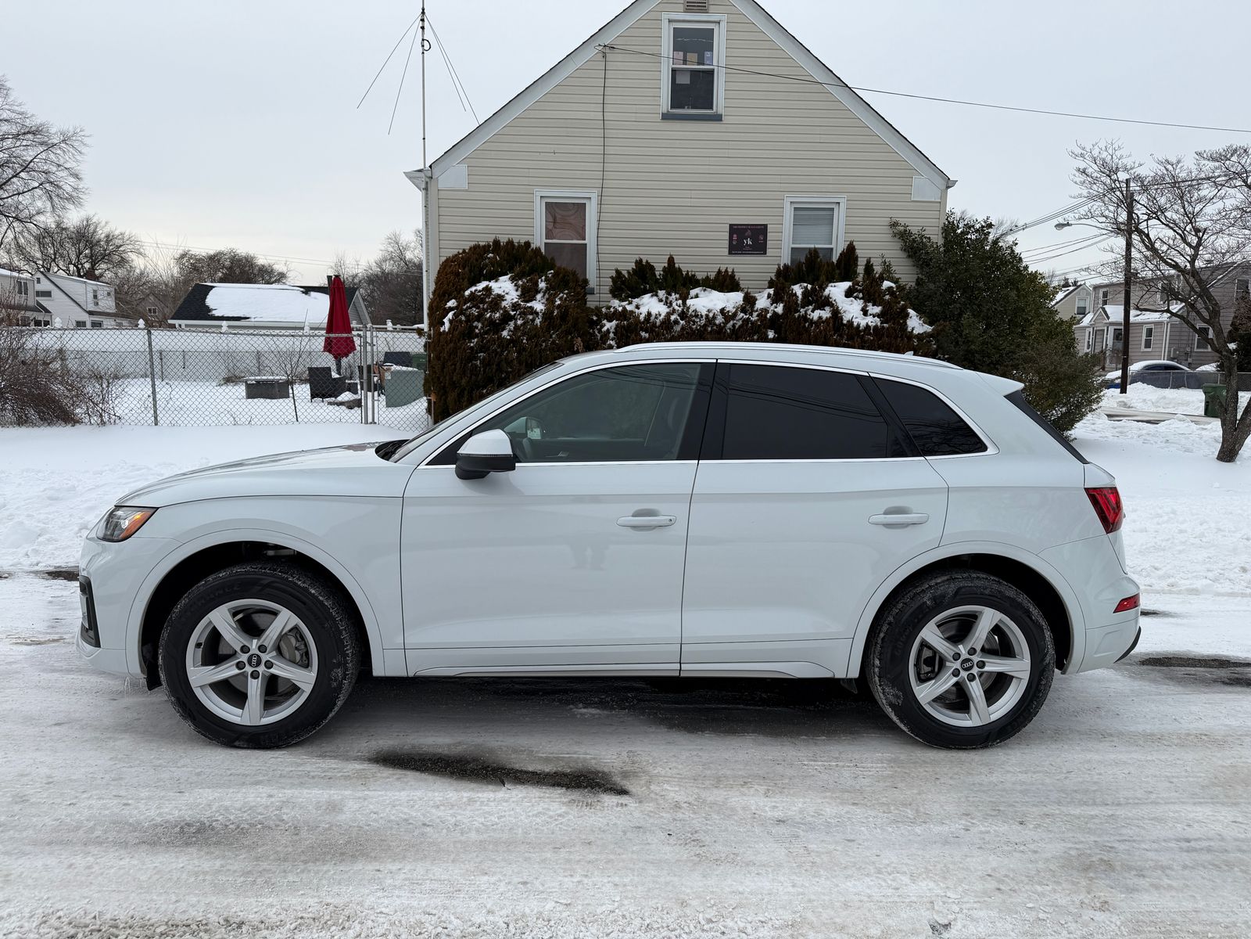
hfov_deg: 71.6
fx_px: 867
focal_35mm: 24
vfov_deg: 56.8
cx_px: 626
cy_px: 470
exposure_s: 1/2801
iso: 80
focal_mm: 6.76
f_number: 1.78
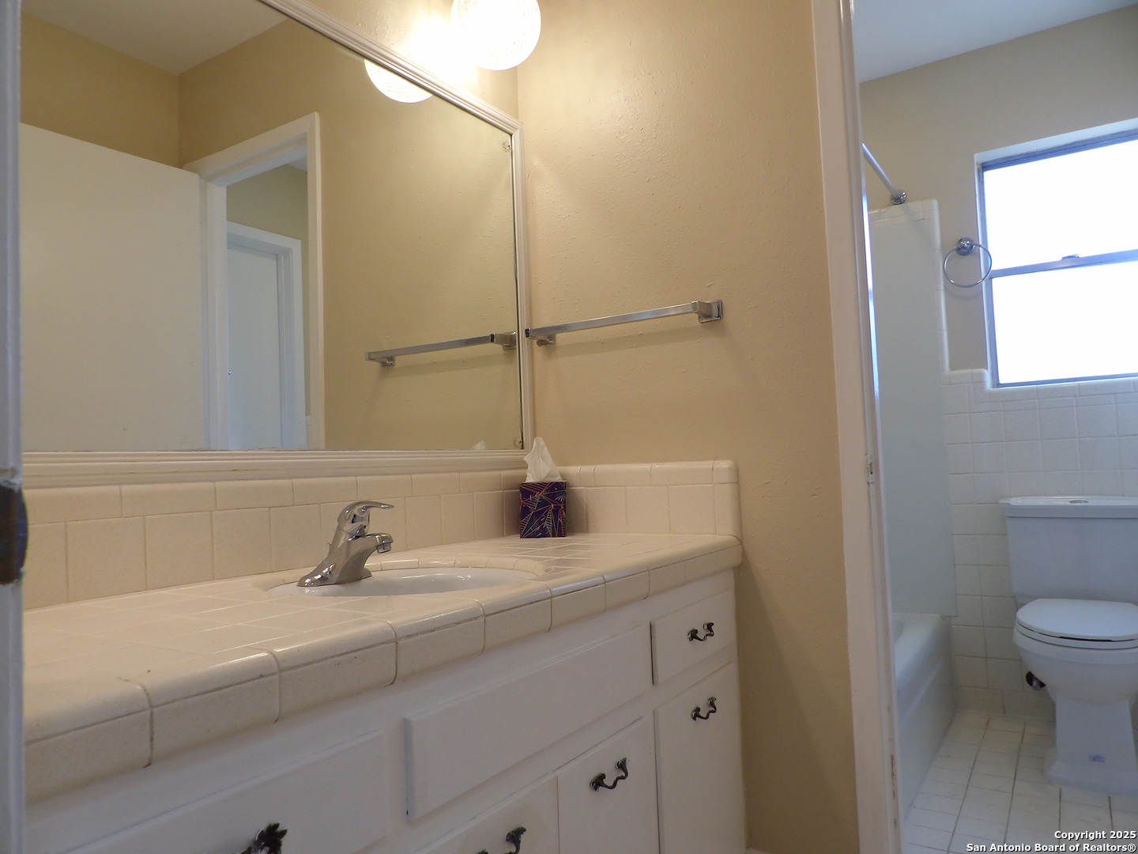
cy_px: 427
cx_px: 569
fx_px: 789
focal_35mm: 24
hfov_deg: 71.6
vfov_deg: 56.8
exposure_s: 1/33
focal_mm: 4.3
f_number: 3.2
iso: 100
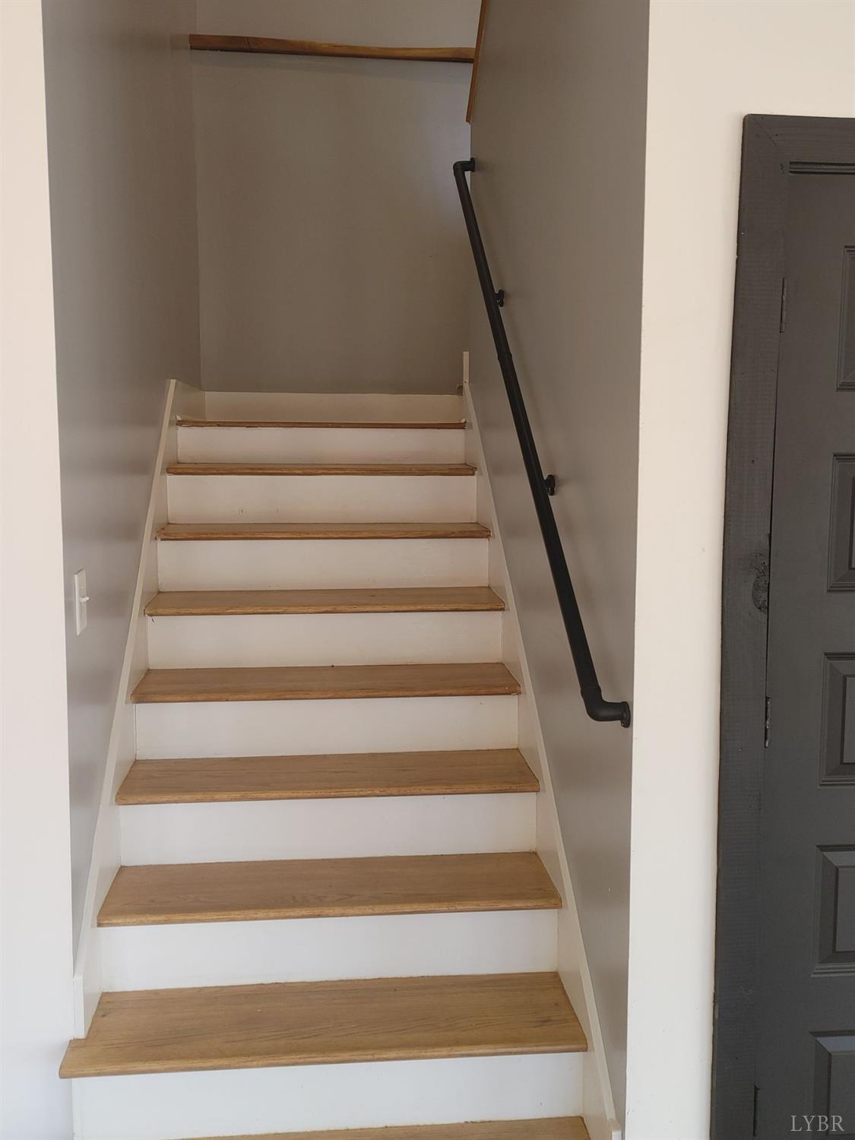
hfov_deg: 42.9
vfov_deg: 55.4
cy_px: 570
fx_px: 1087
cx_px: 428
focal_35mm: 33
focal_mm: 5.58
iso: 100
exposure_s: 1/60
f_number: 1.8
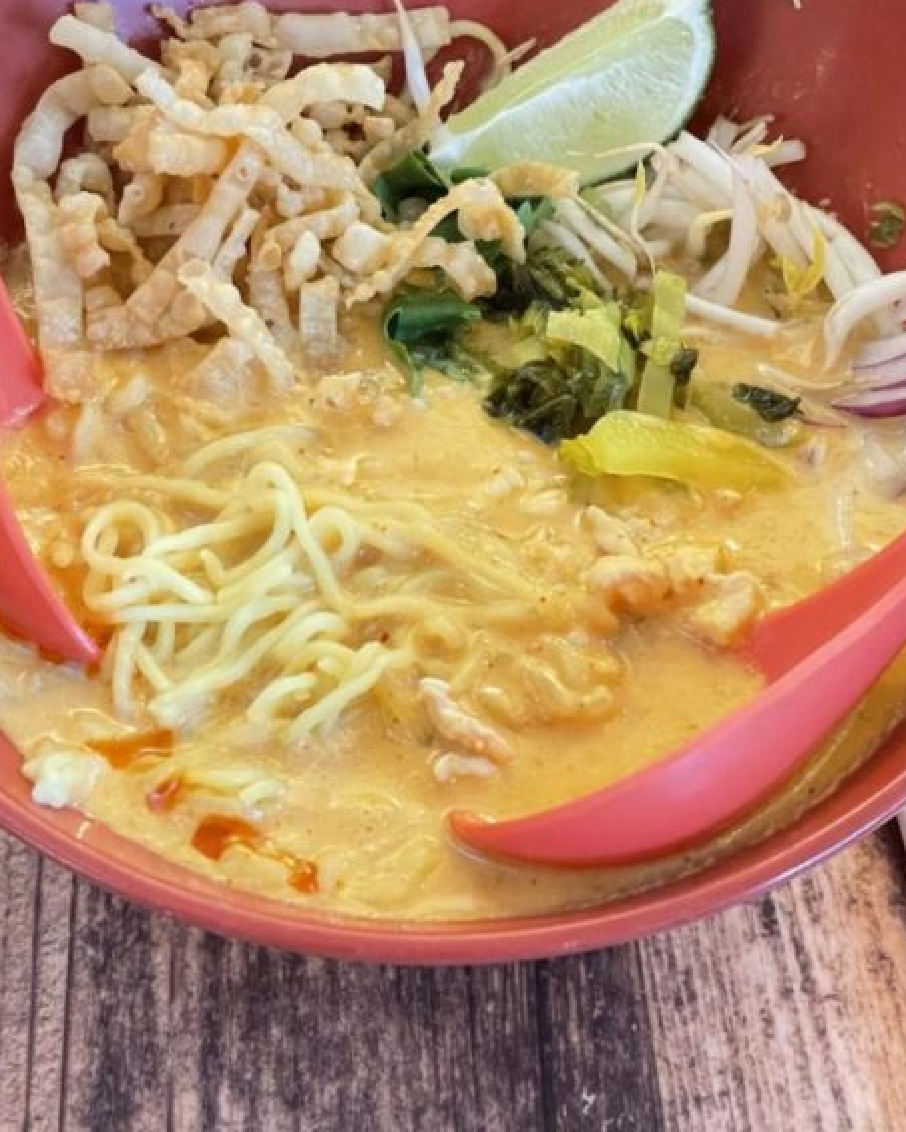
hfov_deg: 23.5
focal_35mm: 65
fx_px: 2177
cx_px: 394
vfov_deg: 29.1
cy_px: 454
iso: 800
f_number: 2
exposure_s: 1/40
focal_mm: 6
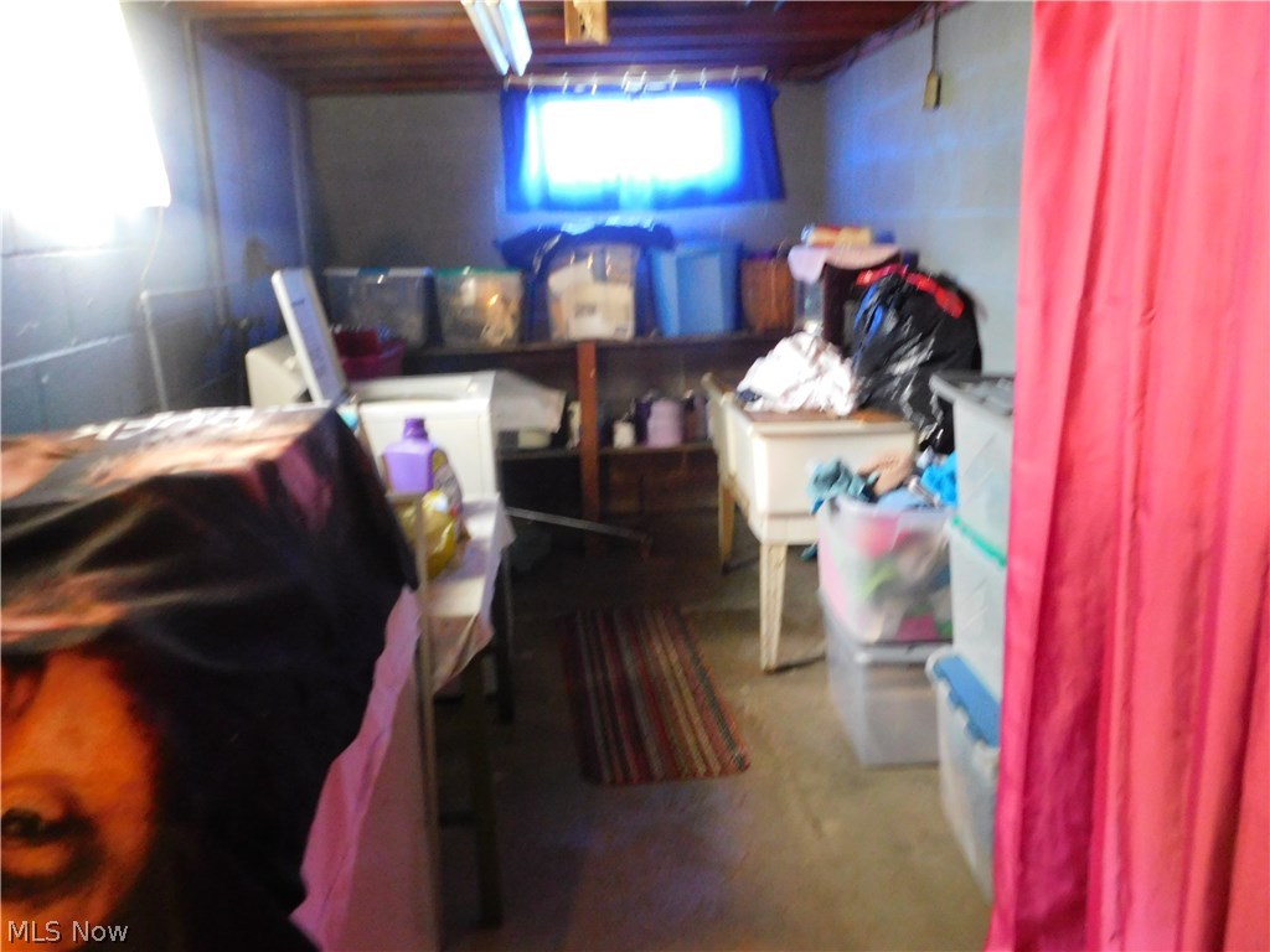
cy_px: 476
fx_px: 1101
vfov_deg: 46.8
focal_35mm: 30
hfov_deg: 60.0
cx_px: 635
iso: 800
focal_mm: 5.3
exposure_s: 1/5
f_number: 3.2
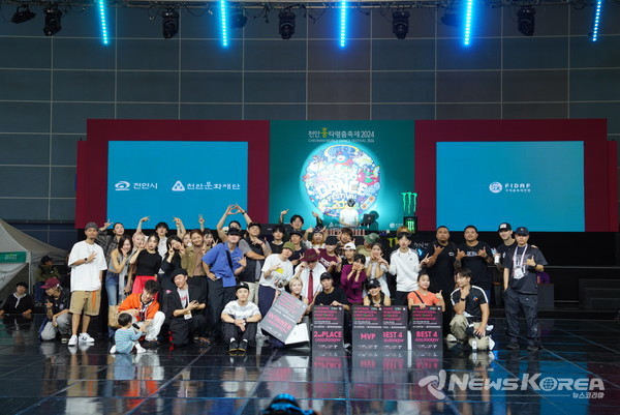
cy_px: 208
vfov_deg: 28.7
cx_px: 310
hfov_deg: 41.9
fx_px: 810
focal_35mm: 47
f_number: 5
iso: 800
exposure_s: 1/160
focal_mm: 47
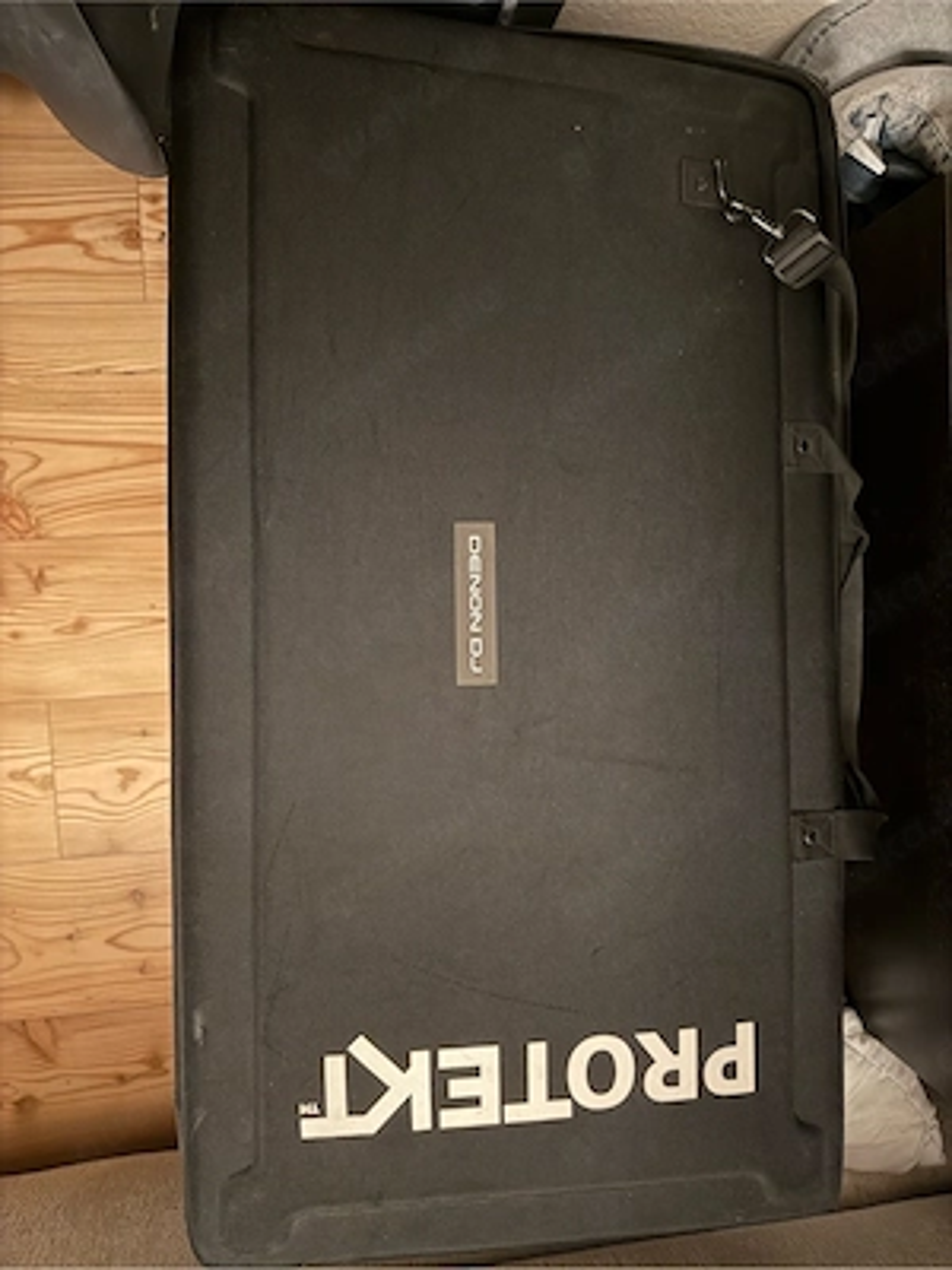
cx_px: 476
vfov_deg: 71.6
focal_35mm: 24
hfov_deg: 56.8
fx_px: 880
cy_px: 635
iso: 1600
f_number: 1.78
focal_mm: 6.76
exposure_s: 1/9
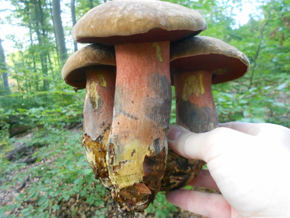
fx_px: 218
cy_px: 109
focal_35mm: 26
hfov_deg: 67.3
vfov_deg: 53.1
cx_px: 145
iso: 250
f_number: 3.2
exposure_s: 1/30
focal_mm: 4.6
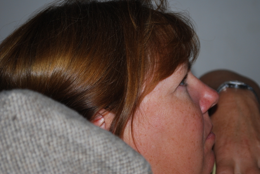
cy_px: 87
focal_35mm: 82
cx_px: 130
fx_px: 597
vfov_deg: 16.6
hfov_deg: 24.6
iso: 200
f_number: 5.6
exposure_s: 1/60
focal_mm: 55
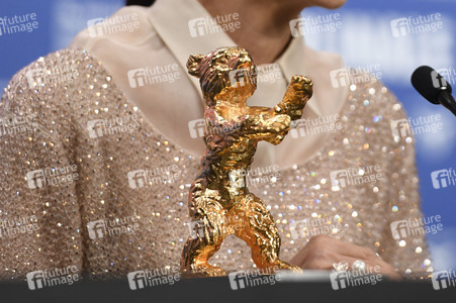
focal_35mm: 200
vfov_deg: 6.9
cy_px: 152
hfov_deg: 10.3
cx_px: 228
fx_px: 2531
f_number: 3.5
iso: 1000
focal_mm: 200
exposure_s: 1/250
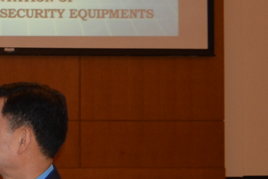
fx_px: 1124
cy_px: -149
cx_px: -257
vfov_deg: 8.7
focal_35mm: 151
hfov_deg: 12.2
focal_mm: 18
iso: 400
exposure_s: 1/80
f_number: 3.5
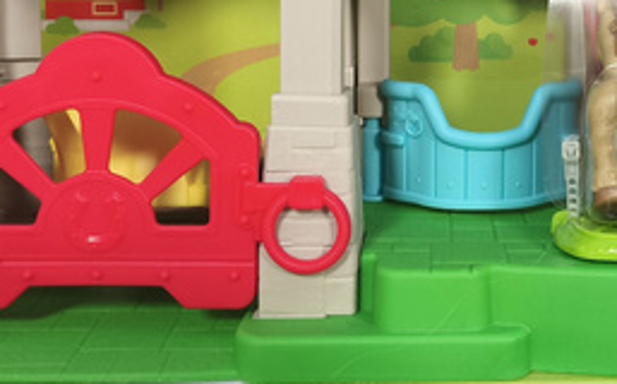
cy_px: -2
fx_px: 957
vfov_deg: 21.8
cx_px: 471
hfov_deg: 34.9
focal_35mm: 57
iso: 400
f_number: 1.7
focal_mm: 5.35
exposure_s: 1/50
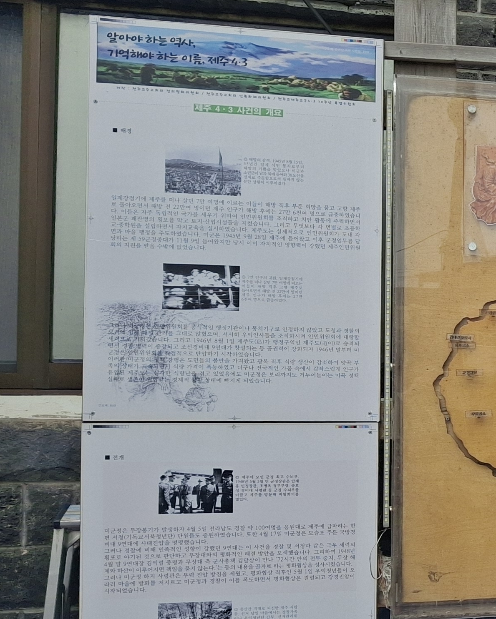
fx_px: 1229
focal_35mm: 67
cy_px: 383
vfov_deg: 28.2
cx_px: 847
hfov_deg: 18.6
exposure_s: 1/839
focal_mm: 4.69
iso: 25
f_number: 1.8
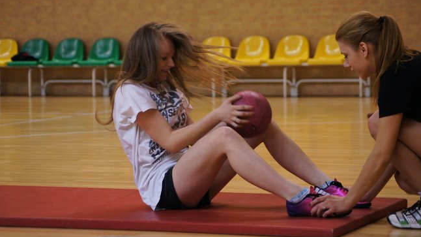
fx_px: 1323
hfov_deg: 18.1
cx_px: 211
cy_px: 103
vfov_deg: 10.2
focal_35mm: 119
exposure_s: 1/250
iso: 1600
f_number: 4
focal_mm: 75
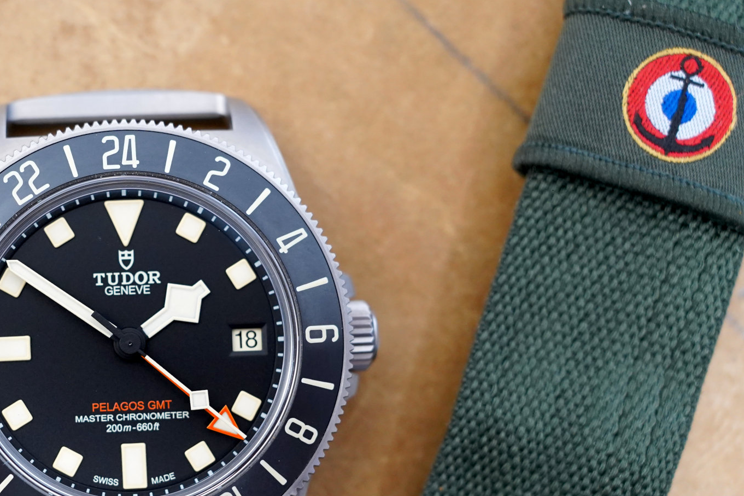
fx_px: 1116
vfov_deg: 25.0
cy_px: 314
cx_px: 177
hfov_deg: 35.9
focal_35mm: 54
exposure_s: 1/60
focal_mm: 35
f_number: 4.5
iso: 2500
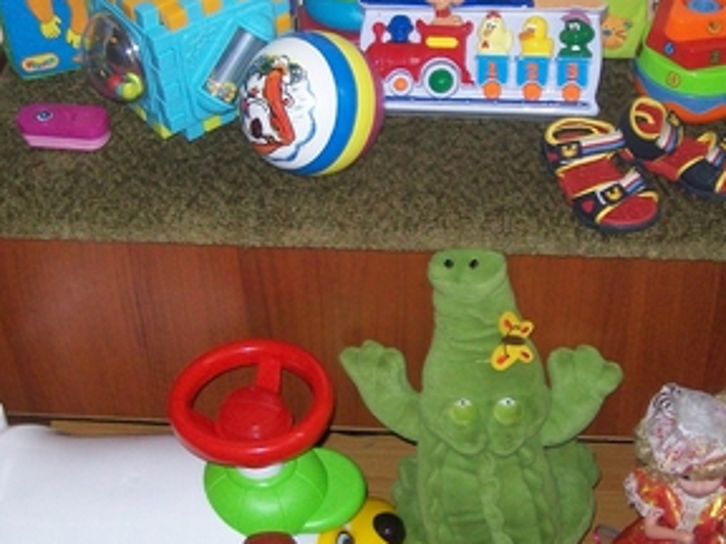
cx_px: 421
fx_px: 1363
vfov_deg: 22.6
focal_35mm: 65
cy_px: 235
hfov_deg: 29.8
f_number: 2.7
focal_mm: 6.1
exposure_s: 1/60
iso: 160
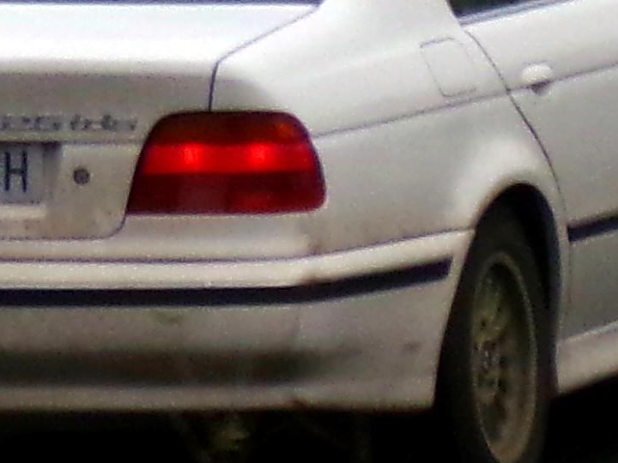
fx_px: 10533
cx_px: 243
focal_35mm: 590
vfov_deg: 2.5
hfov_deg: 3.4
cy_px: 129
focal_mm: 41.5
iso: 200
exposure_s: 1/400
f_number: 5
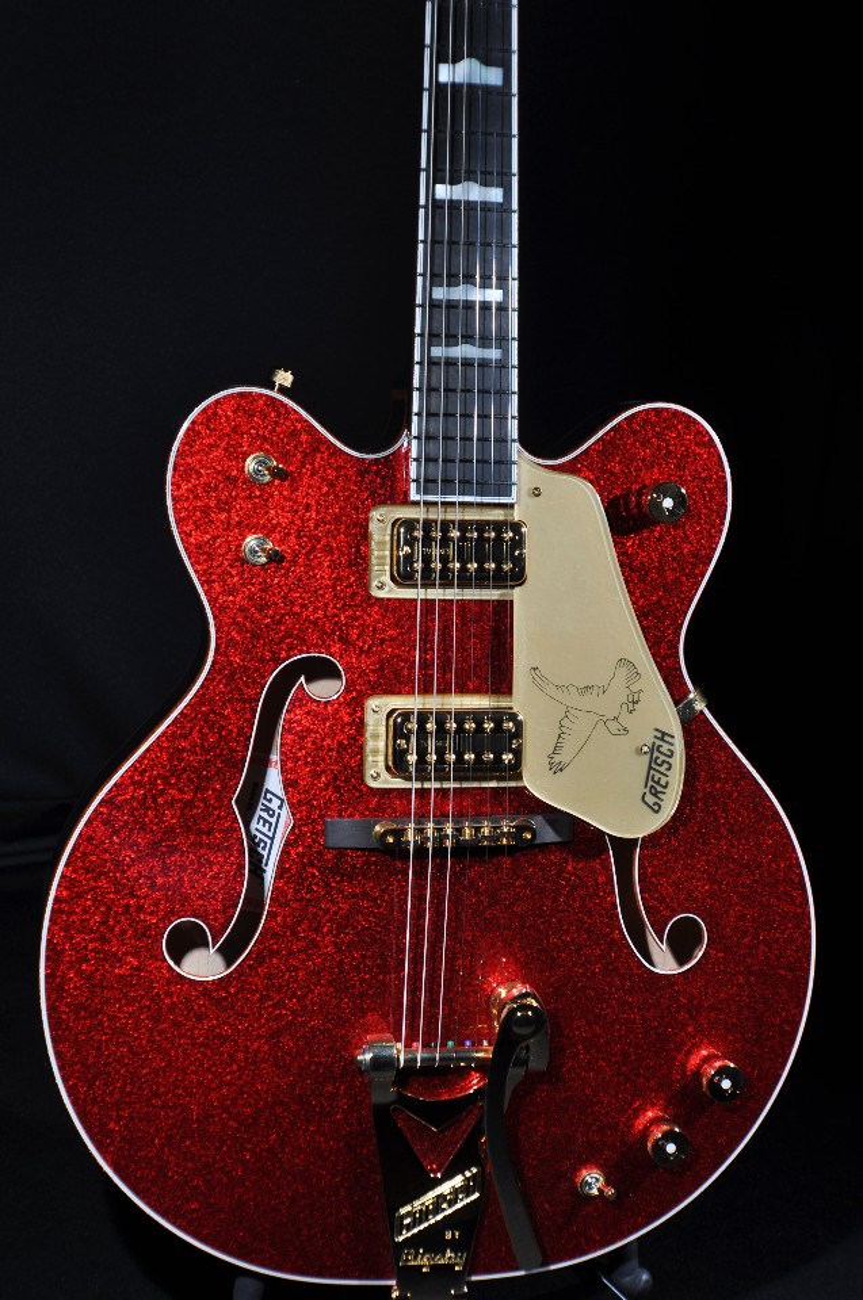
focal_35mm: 75
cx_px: 432
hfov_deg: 18.1
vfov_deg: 27.0
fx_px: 2705
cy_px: 650
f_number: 7.1
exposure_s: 1/125
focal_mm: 50
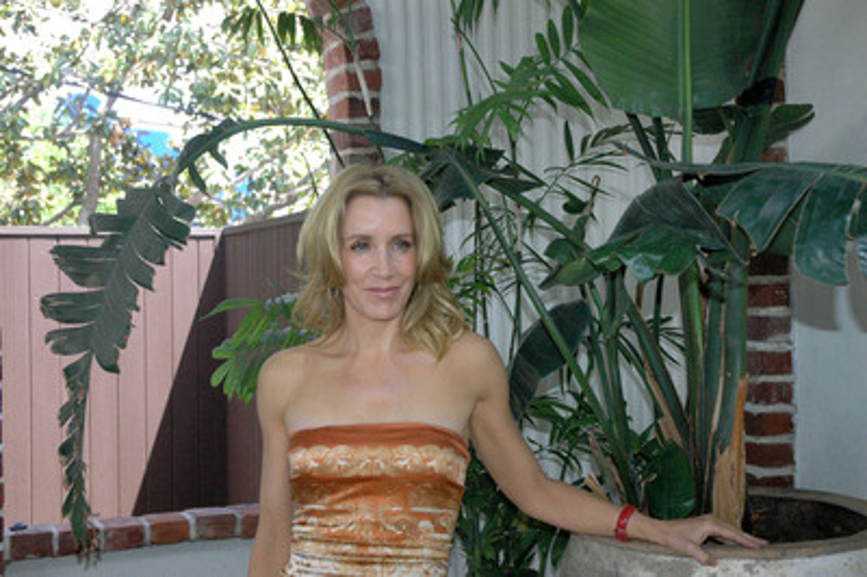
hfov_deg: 38.9
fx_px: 1227
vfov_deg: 26.4
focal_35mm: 51
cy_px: 288
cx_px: 434
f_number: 5.6
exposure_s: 1/500
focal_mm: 34
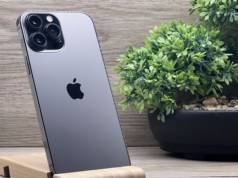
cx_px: 93
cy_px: 99
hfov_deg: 18.9
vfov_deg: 14.2
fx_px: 715
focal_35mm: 104
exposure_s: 1/100
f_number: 2.8
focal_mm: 9
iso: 80
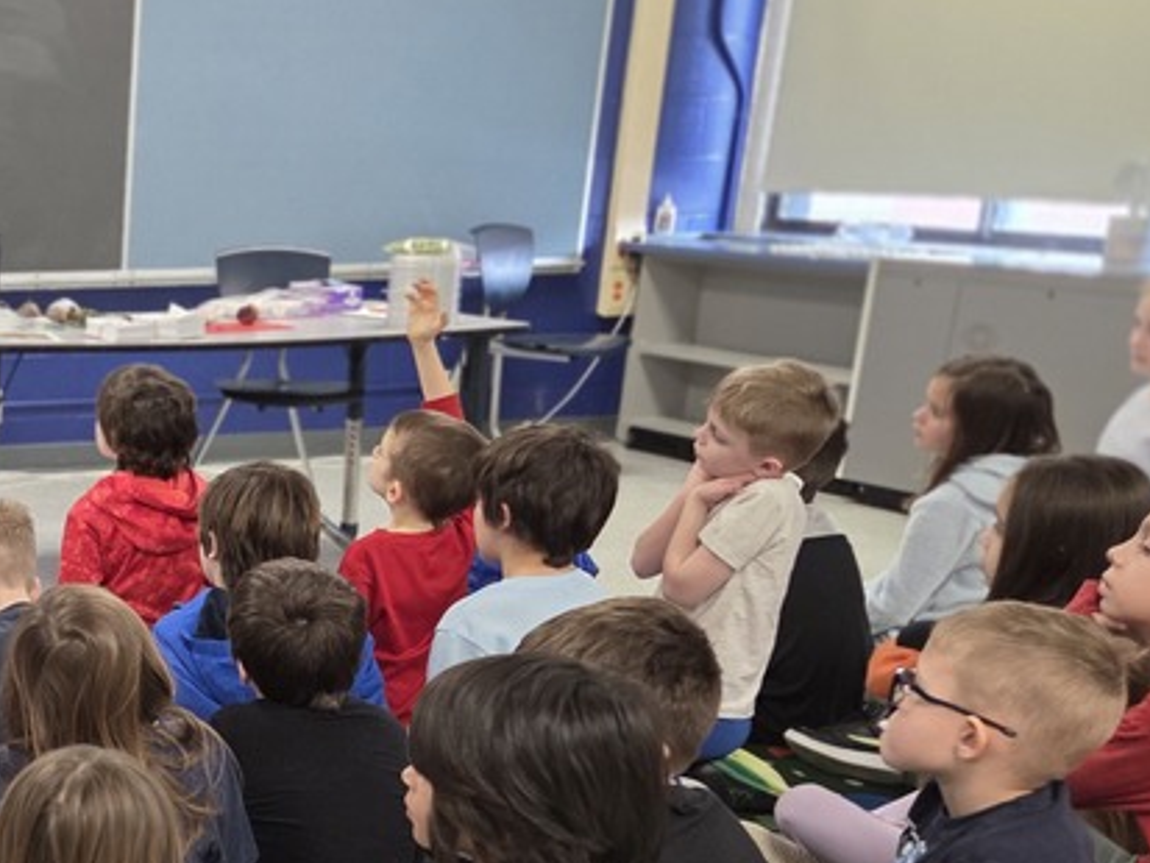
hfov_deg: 29.8
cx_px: -162
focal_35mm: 57
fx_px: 1894
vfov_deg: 25.0
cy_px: 749
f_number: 1.8
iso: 320
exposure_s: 1/120
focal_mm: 5.4
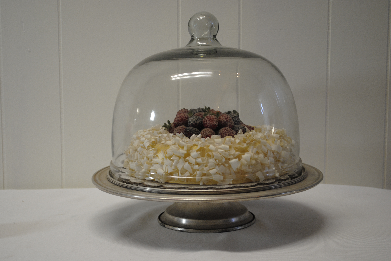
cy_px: 130
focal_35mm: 63
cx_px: 196
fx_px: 685
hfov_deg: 31.9
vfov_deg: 21.6
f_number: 5.3
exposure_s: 1/50
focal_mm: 42
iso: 400
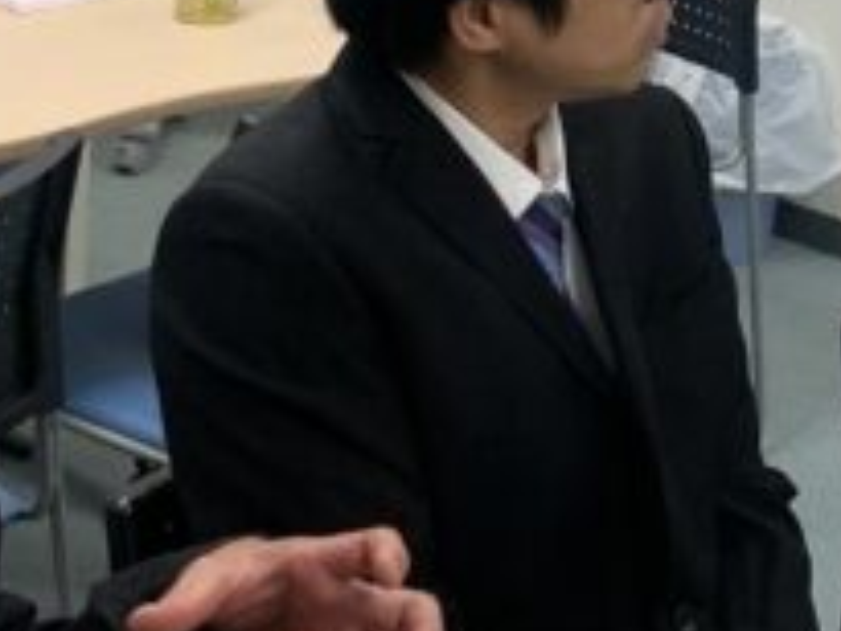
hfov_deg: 14.7
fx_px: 3160
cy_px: -61
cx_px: 993
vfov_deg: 11.3
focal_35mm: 130
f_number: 1.8
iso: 100
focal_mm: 4.25
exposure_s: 1/100
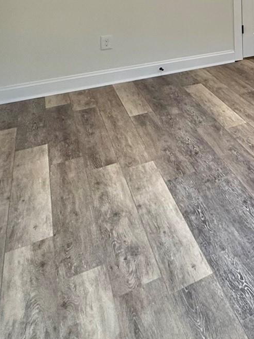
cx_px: 456
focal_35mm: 44
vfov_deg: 36.2
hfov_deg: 21.5
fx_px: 430
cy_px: -37
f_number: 2.2
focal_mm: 2.22
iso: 125
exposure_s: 1/120
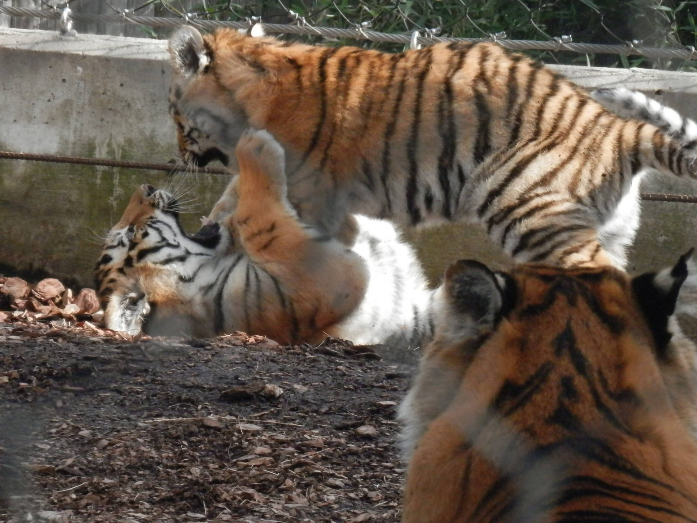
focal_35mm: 501
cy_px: 262
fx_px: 10088
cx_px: 349
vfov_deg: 3.0
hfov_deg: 4.0
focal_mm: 90
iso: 640
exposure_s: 1/500
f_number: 6.9
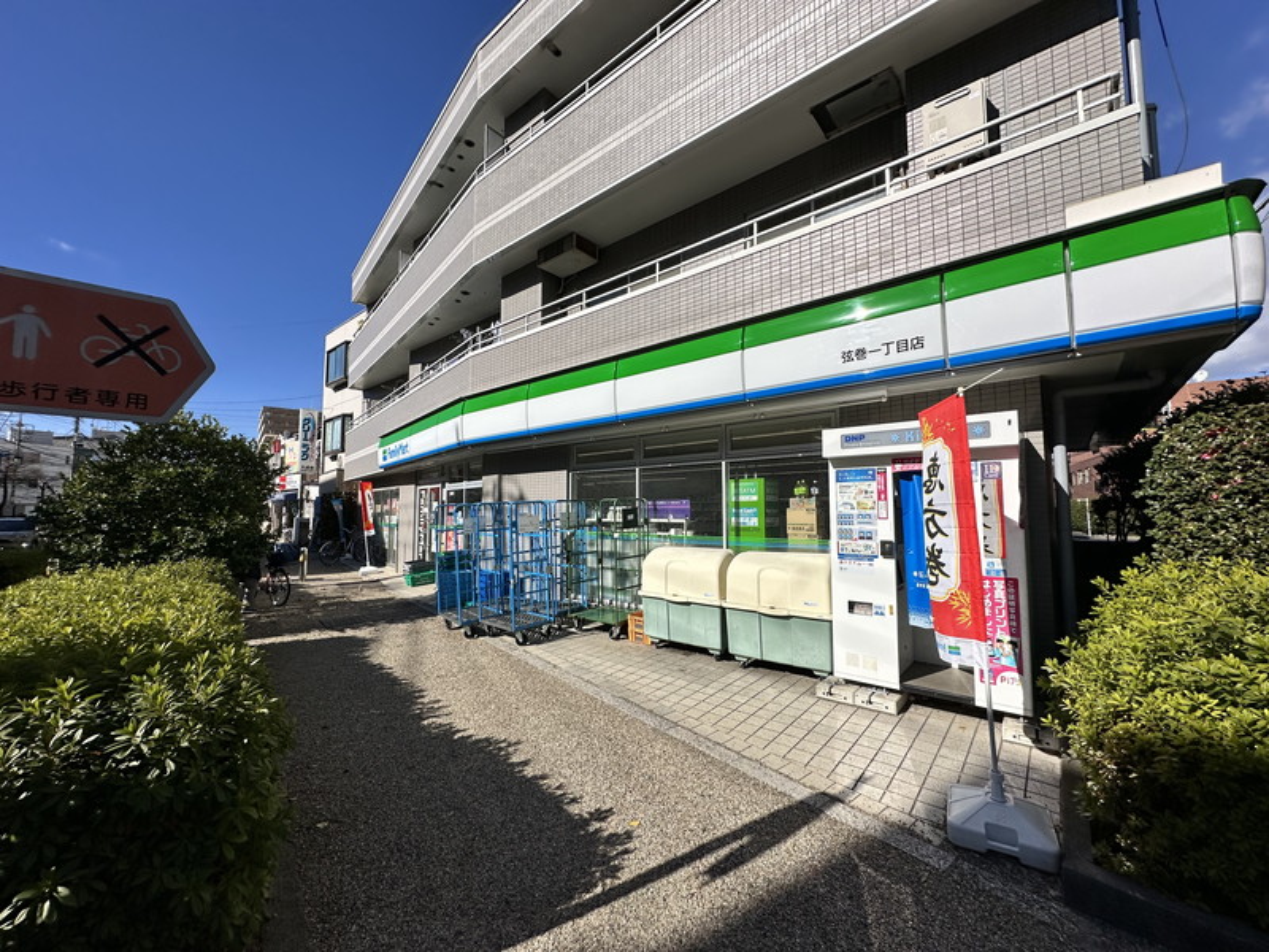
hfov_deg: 102.1
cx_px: 634
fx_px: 513
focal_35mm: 14
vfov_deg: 85.7
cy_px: 476
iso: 50
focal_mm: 2.22
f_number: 2.2
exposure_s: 1/4464
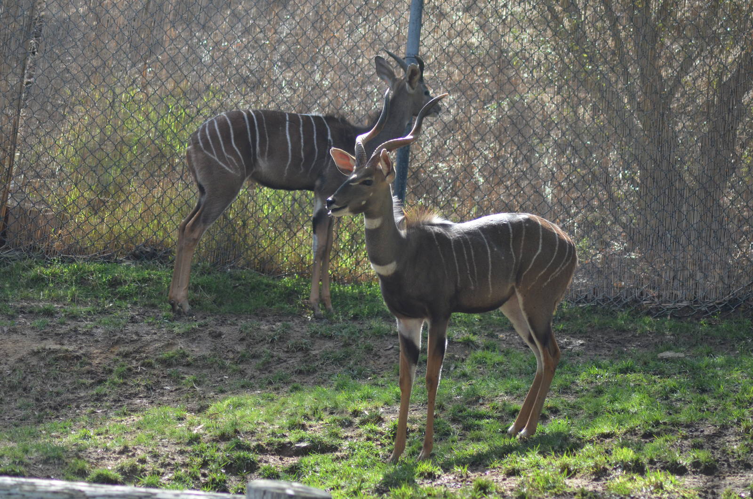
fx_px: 5636
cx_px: 376
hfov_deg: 7.6
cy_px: 250
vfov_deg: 5.1
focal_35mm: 270
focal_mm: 180
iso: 720
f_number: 4.5
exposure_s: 1/1000
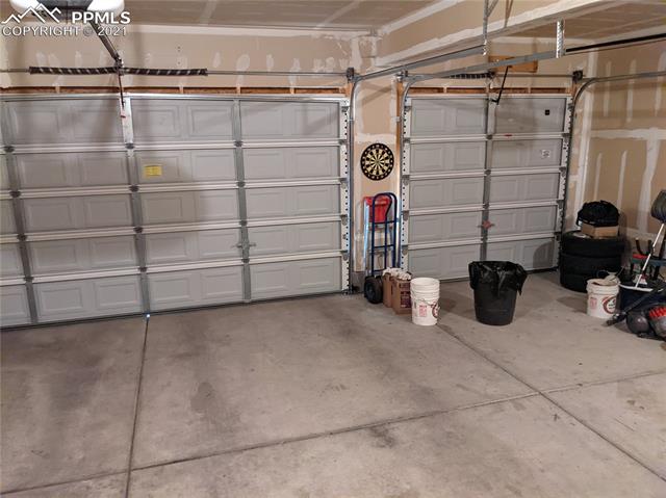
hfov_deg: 65.4
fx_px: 519
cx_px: 333
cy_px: 249
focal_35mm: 27
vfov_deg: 51.3
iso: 1720
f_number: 1.73
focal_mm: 4.38
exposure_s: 1/24
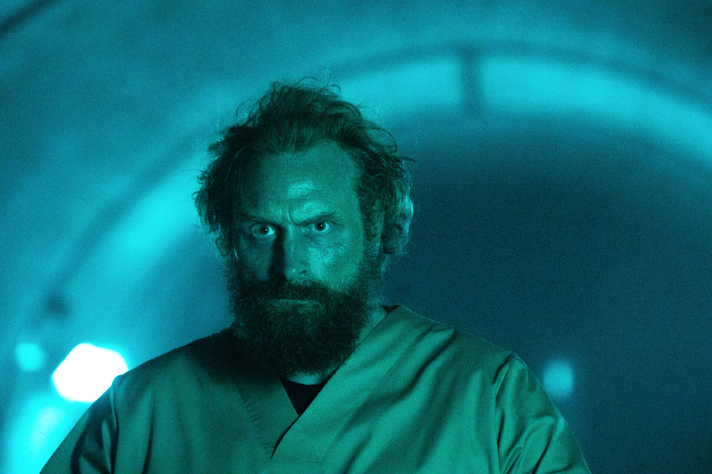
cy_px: 237
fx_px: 2964
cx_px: 356
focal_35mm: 150
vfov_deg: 9.1
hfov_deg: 13.7
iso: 12800
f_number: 4.5
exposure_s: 1/200
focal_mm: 150
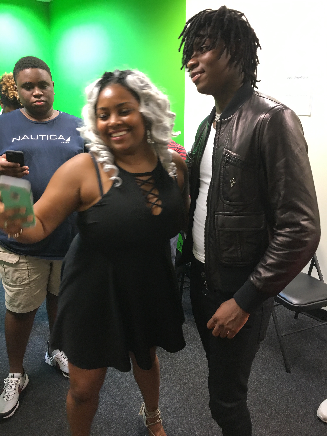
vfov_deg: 61.7
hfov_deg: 48.2
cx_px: 164
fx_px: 365
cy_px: 218
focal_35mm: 29
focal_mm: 4.15
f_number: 2.2
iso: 64
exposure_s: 1/15
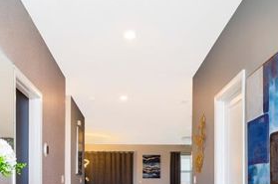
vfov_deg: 29.1
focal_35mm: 43
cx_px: 111
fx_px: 331
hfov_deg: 45.3
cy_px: 184
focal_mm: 17
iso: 800
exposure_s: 1/13
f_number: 8
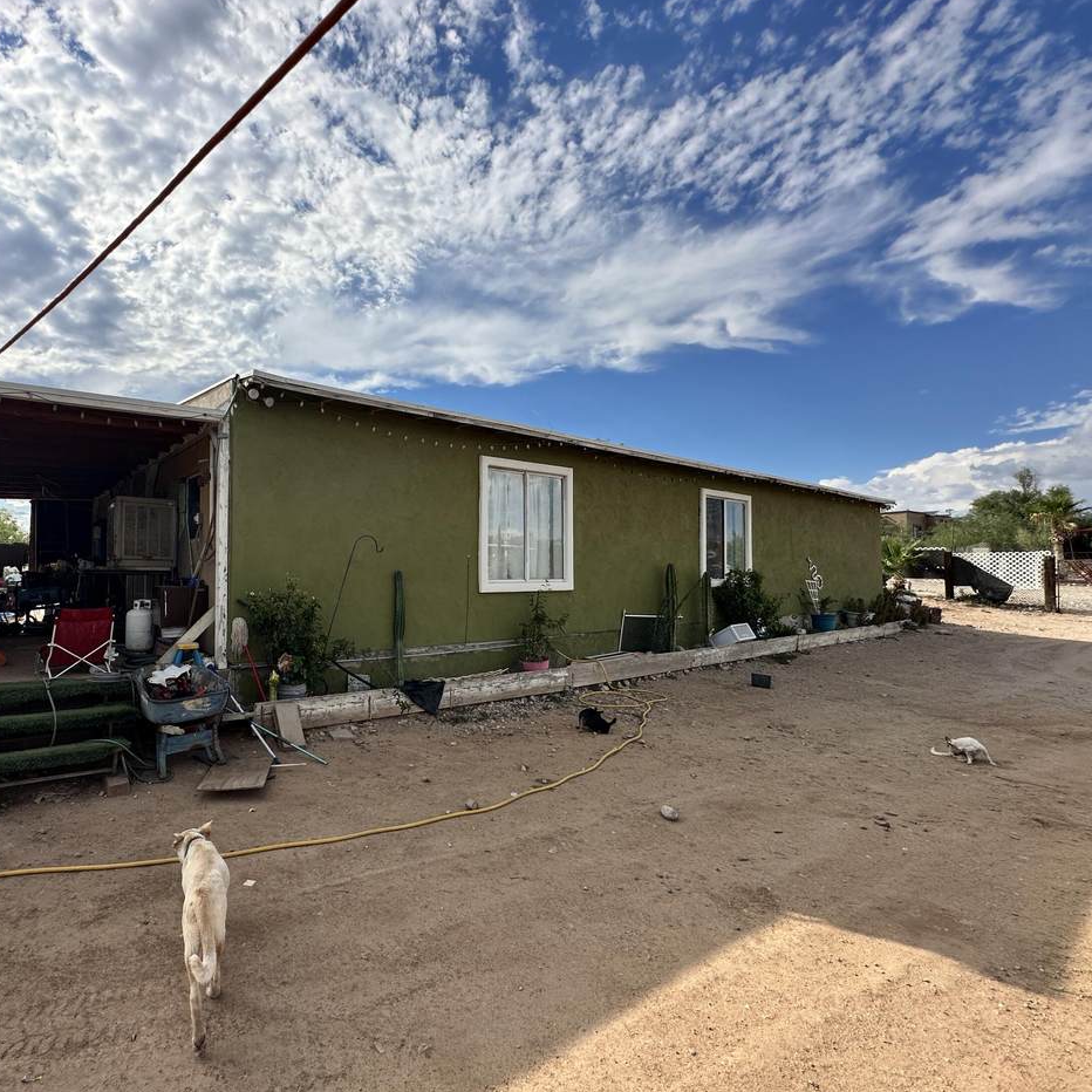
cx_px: 398
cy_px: 551
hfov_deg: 82.1
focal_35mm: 17
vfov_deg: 84.0
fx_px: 607
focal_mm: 2.22
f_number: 2.2
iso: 50
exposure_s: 1/2882
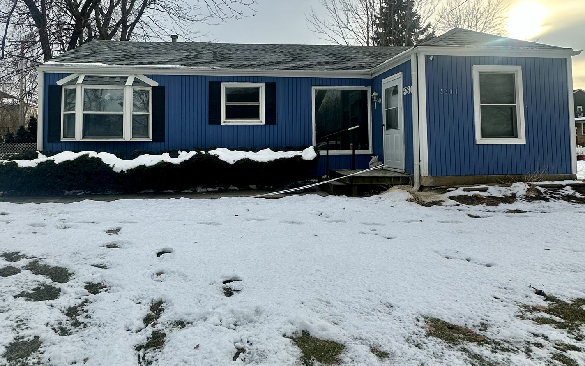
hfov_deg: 101.5
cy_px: 187
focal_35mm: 15
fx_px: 239
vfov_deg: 74.8
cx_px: 291
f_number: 2.2
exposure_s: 1/972
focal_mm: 2.22
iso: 40
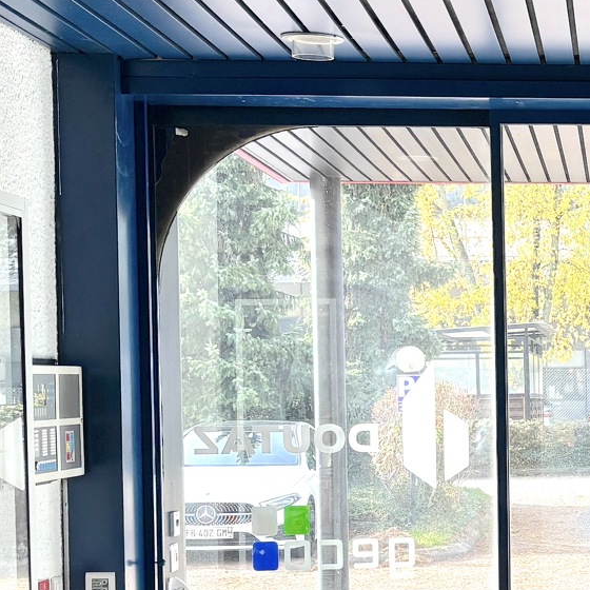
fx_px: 2025
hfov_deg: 15.6
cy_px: 444
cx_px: 808
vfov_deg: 16.5
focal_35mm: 105
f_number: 1.6
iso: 40
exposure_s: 1/187
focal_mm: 5.96
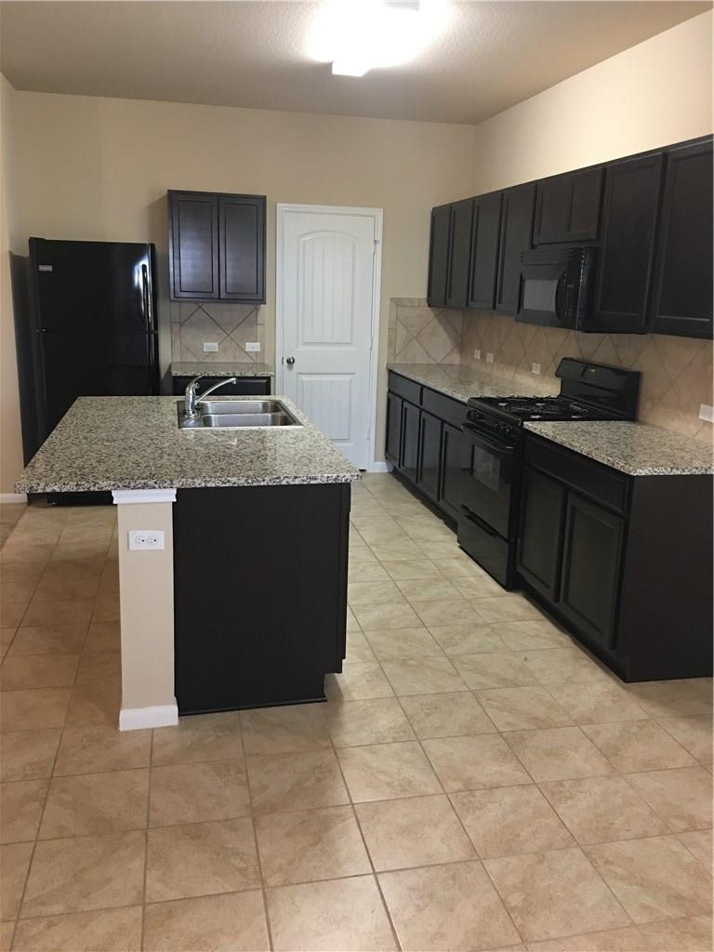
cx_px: 357
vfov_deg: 61.7
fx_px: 798
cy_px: 476
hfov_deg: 48.2
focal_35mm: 29
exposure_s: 1/15
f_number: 2.2
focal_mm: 4.15
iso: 80
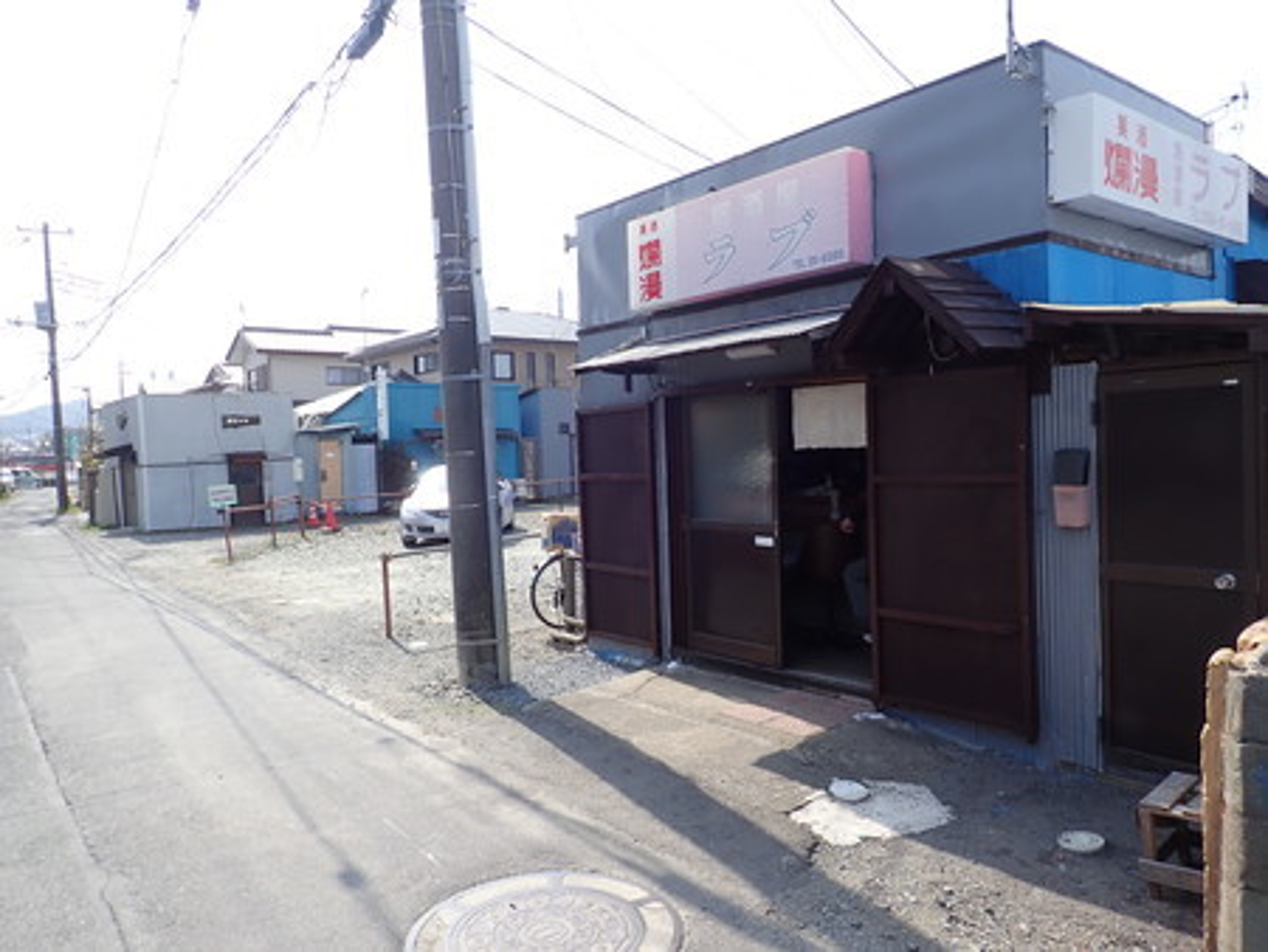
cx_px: 634
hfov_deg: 69.4
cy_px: 476
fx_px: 916
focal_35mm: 25
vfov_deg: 54.9
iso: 100
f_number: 2.8
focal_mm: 4.5
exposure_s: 1/640
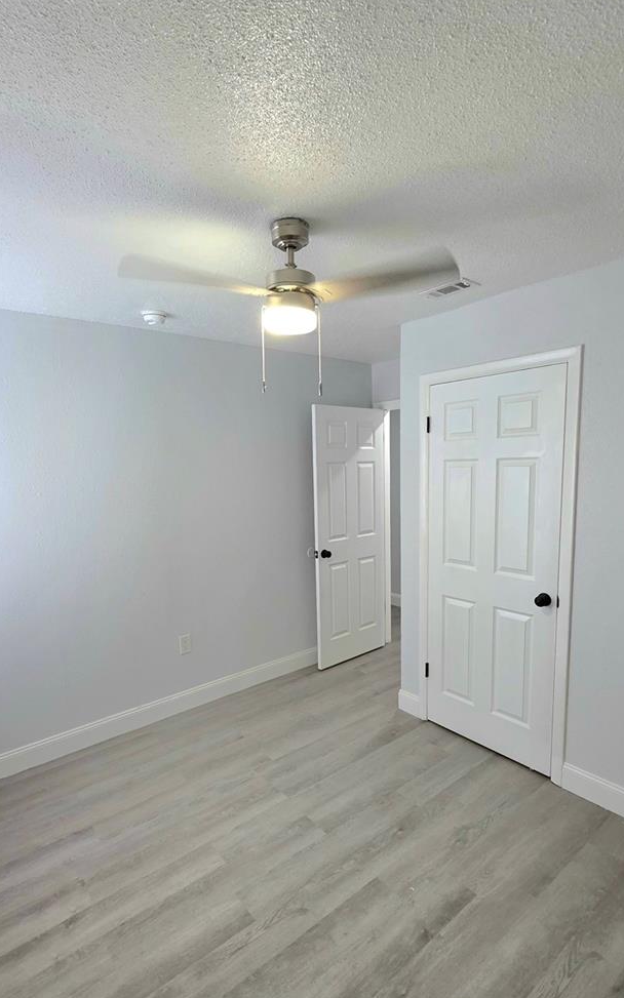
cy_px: 524
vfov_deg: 94.3
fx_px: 463
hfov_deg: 68.0
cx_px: 308
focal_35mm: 17
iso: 160
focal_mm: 2.2
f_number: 1.9
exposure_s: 1/60.2
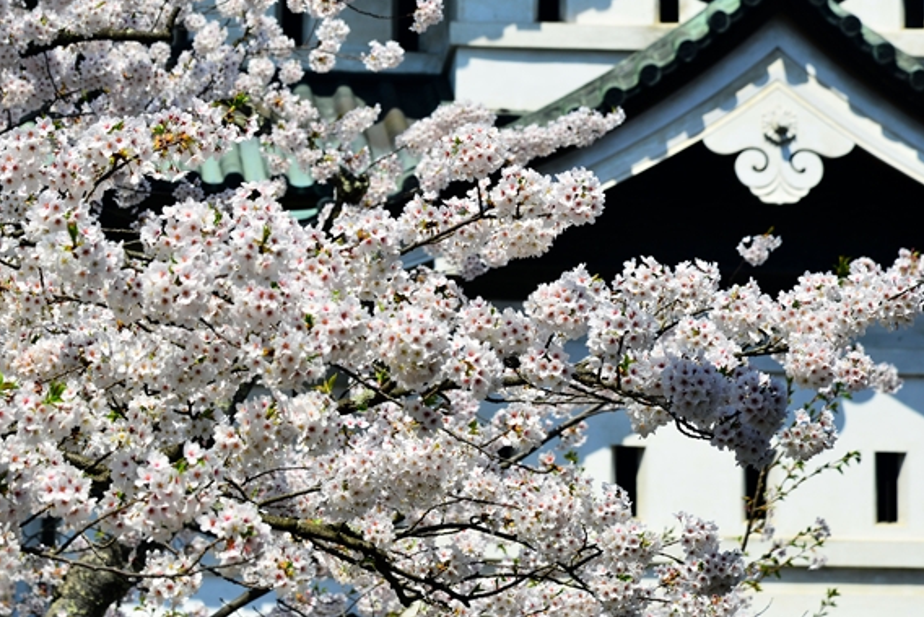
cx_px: 322
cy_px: 267
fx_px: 4339
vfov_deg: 8.1
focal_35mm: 169
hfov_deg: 12.1
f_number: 10
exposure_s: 1/400
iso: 250
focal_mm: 120
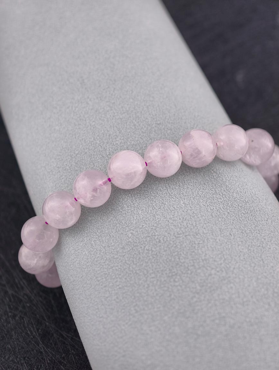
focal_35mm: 85
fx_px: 911
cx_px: 140
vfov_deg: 23.0
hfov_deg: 17.4
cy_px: 185
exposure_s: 1/160
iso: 125
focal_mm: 22.48
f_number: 2.67
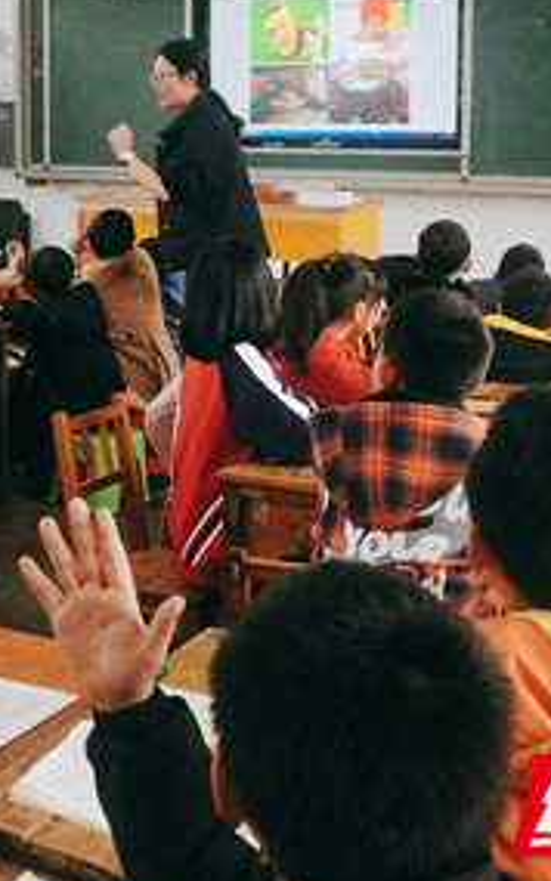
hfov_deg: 19.1
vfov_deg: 30.2
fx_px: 1611
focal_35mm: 67
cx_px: 74
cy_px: 232
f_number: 1.8
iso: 193
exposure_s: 1/50
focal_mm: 3.95
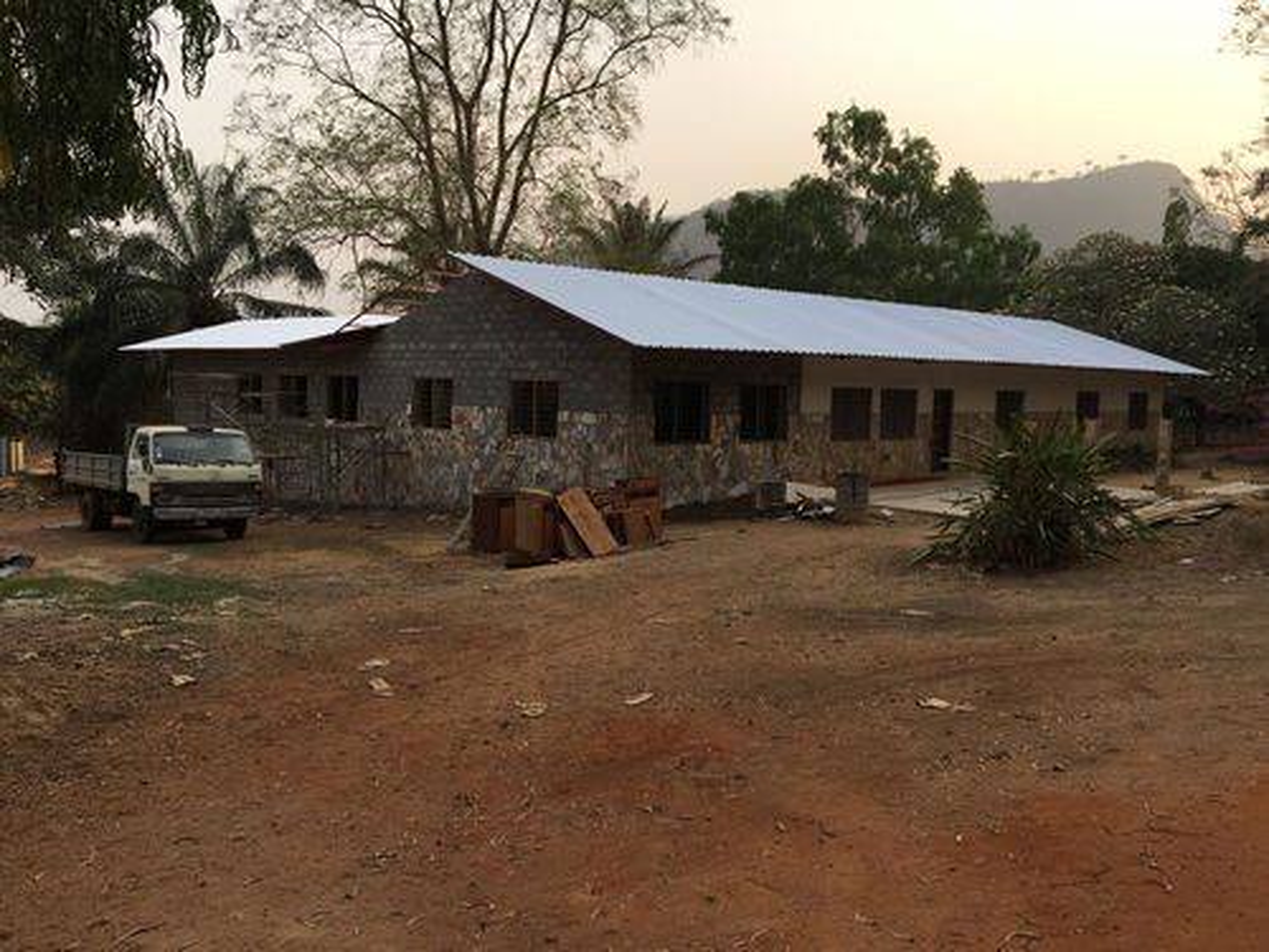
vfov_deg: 48.2
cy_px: 476
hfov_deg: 61.7
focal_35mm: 29
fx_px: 1063
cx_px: 634
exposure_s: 1/284
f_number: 2.2
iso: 25
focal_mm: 4.15
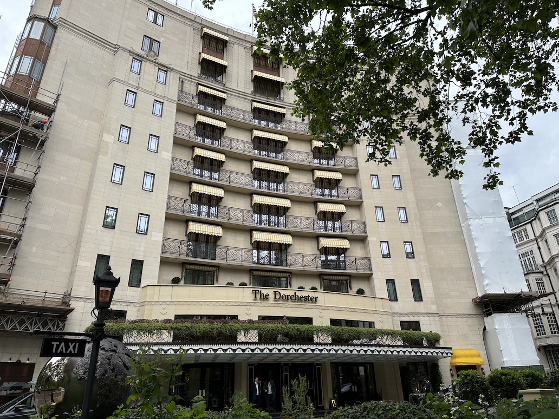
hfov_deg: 71.6
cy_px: 210
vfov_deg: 56.8
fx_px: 388
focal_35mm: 24
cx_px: 280
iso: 80
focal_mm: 6.86
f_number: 1.78
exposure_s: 1/1212
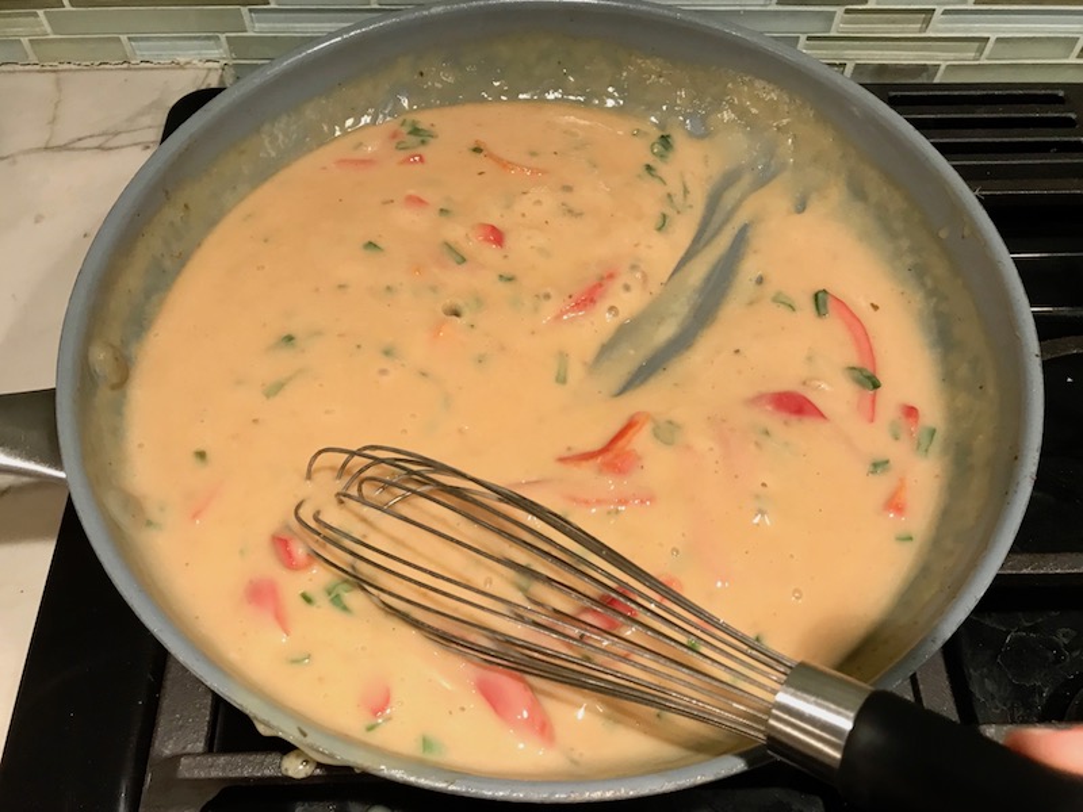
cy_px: 406
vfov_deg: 49.7
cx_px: 542
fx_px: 876
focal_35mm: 28
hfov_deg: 63.4
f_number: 1.8
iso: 40
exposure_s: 1/20
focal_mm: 3.99
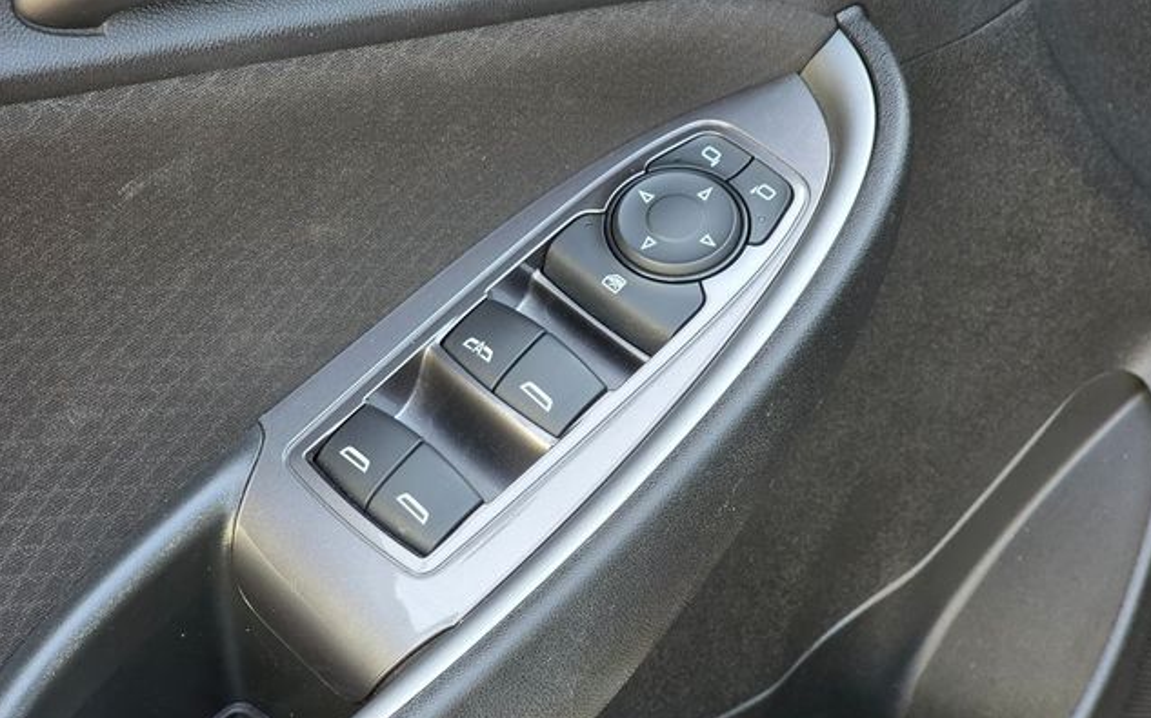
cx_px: 580
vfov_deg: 17.6
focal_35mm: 74
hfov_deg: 27.9
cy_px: 374
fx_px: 2320
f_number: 2.4
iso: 100
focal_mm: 7.9
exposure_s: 1/120
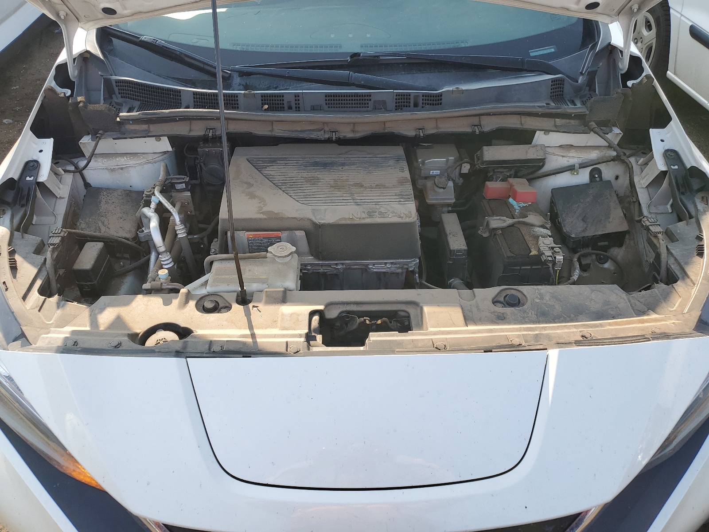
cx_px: 354
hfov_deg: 67.3
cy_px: 266
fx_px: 533
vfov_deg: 53.1
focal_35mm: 26
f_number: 1.5
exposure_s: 1/769
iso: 50
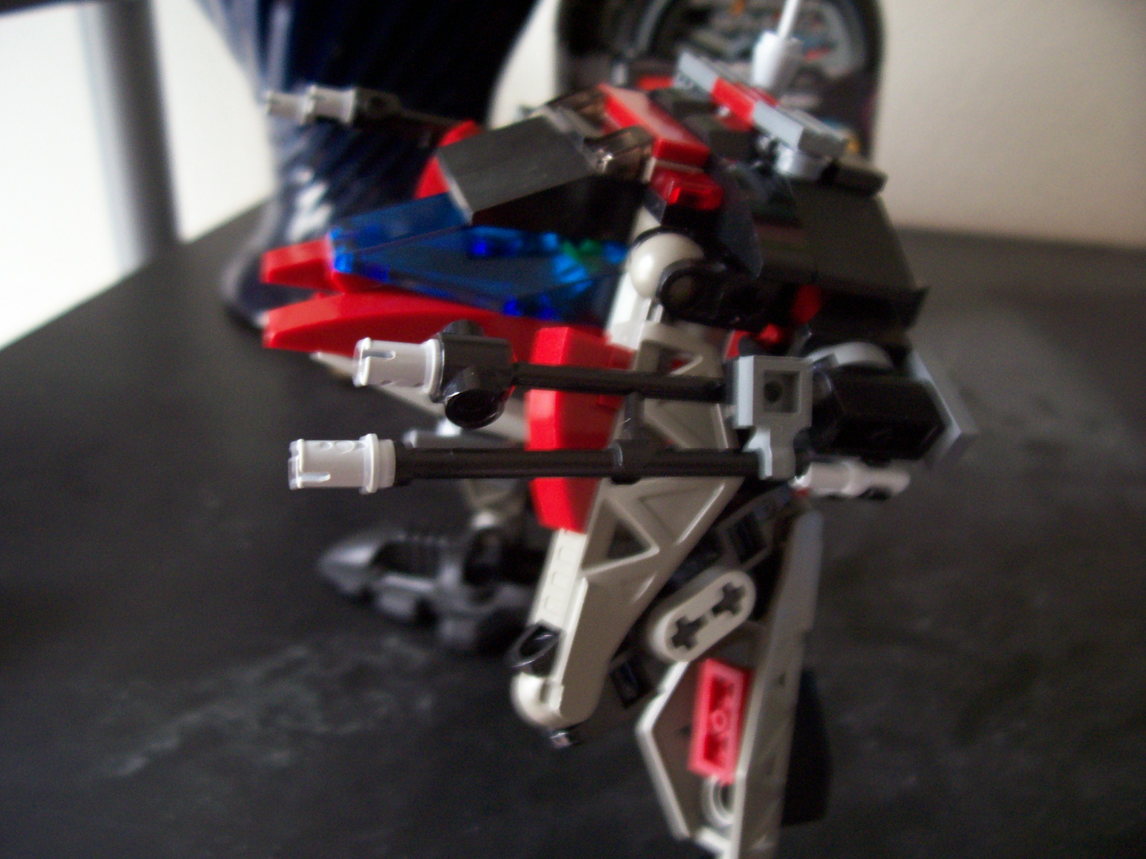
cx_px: 573
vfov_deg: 41.8
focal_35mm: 34
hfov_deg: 54.0
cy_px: 430
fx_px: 1126
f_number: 2.7
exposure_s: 1/8
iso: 160
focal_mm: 5.6
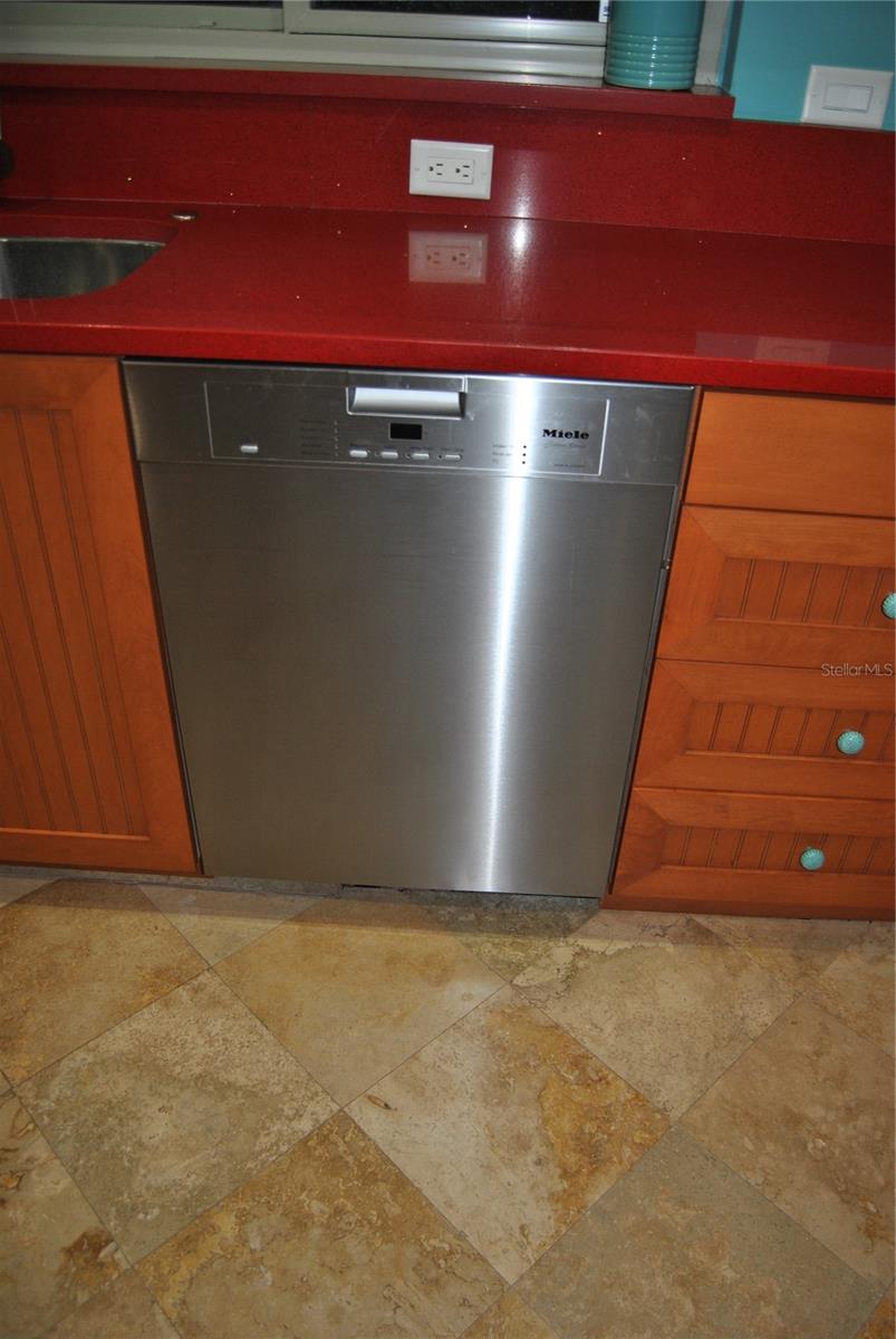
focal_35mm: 27
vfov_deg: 67.3
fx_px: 1005
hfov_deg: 48.0
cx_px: 448
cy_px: 670
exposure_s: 1/60
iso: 200
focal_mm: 18
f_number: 3.5
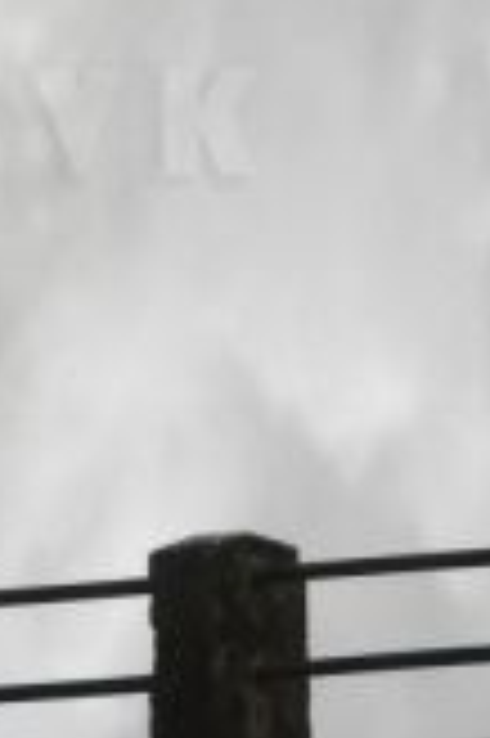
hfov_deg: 2.1
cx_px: 142
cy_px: -288
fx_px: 13666
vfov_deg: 3.1
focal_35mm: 668
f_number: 6.3
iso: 400
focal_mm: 122
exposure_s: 1/125
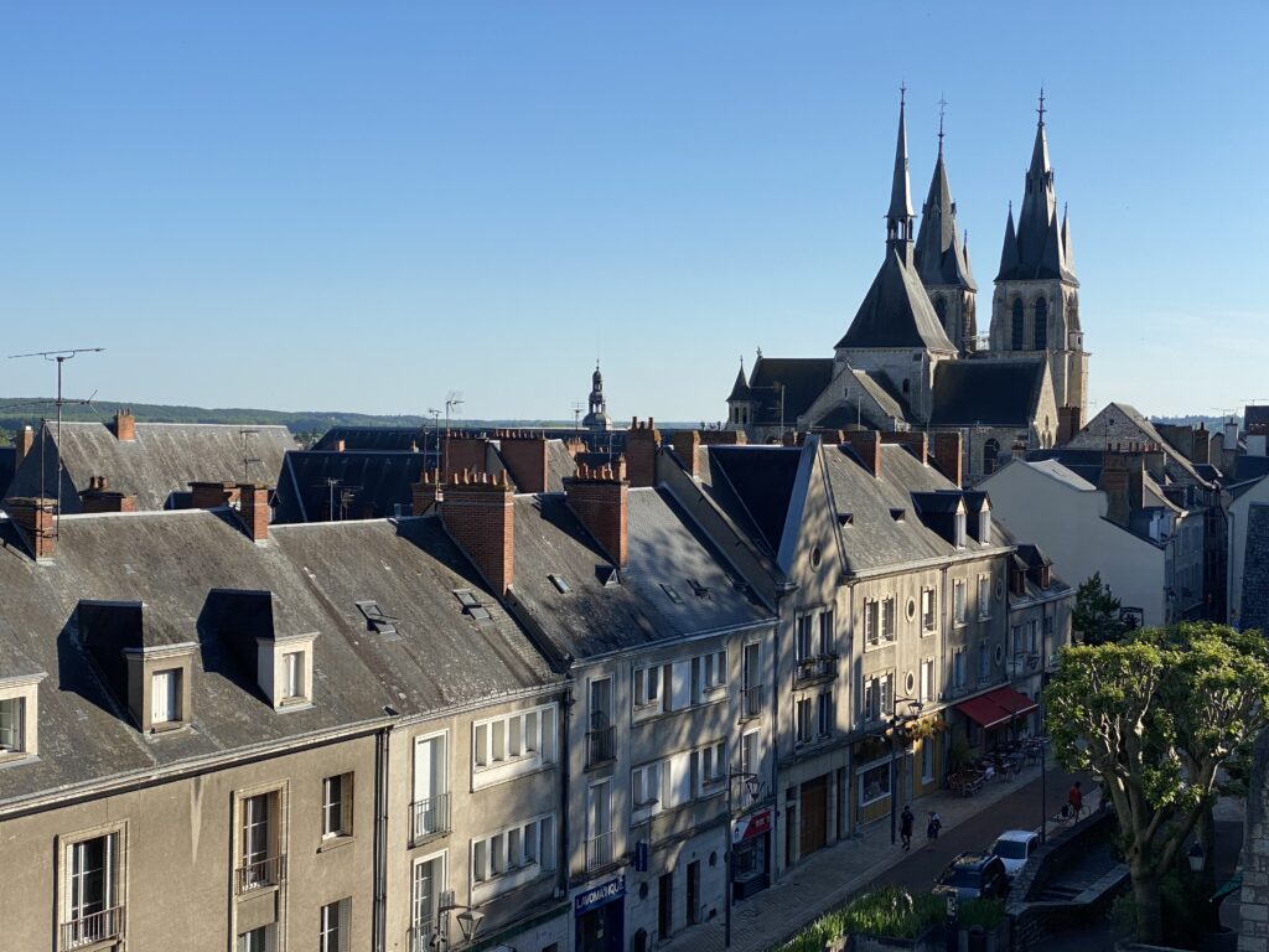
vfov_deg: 28.0
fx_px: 1906
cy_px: 476
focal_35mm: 52
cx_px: 634
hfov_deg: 36.8
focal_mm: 6
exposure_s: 1/1546
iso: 20
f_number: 2
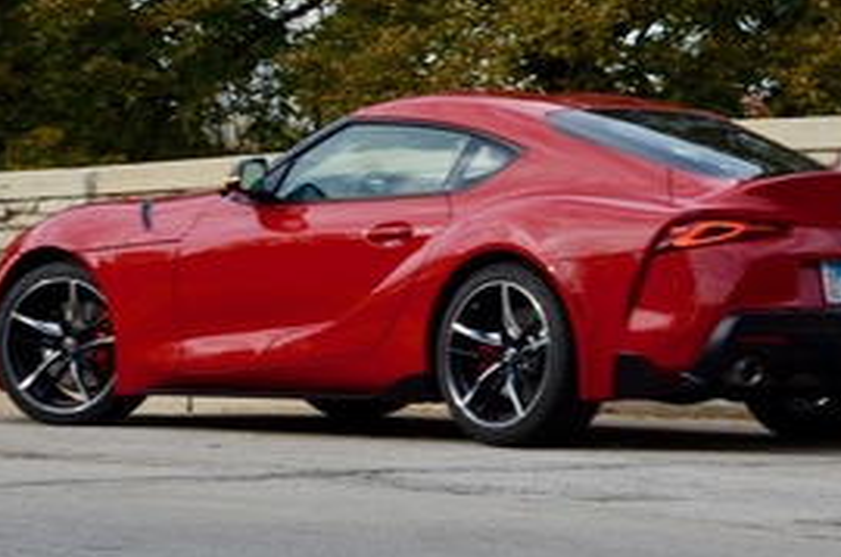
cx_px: 445
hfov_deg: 9.8
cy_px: 285
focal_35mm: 211
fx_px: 4914
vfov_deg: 6.5
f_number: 9
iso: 800
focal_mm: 95
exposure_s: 1/800
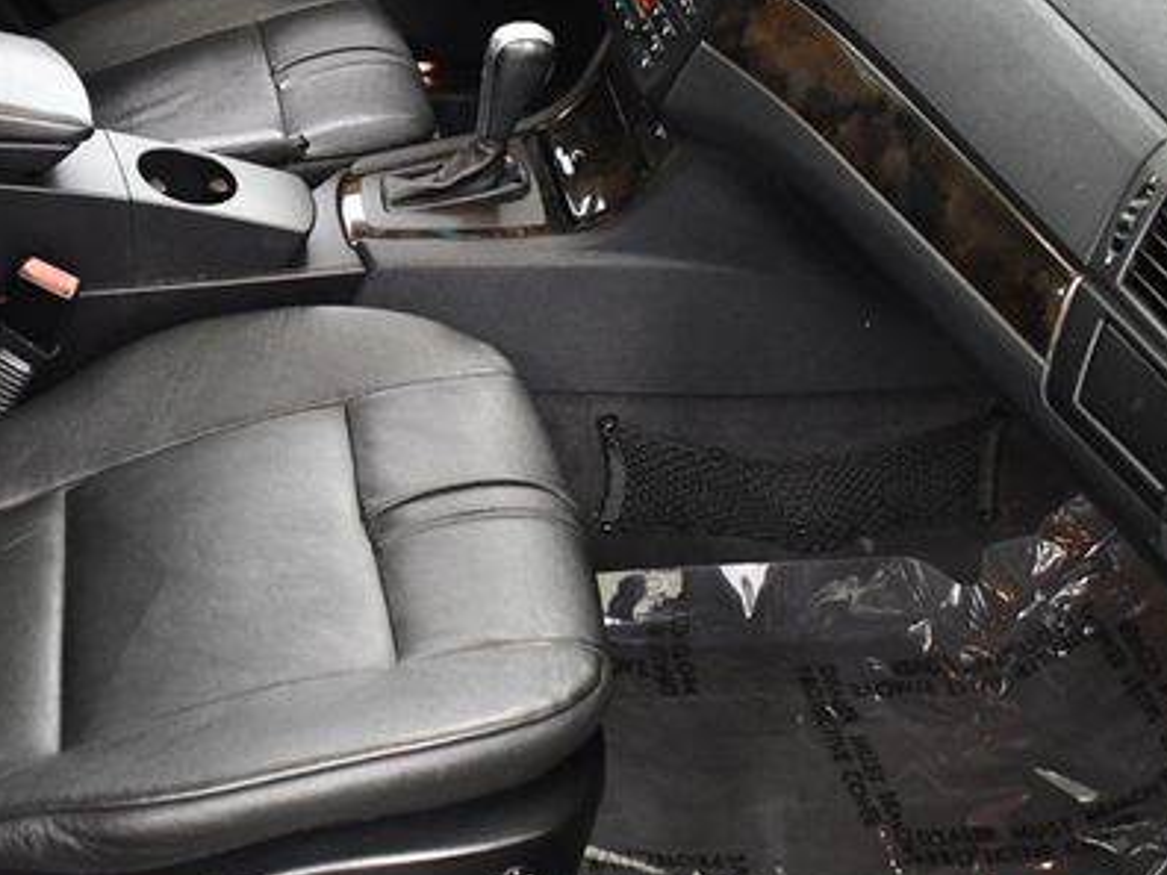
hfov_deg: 33.5
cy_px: 415
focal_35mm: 56
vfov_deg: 26.1
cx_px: 268
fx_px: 1888
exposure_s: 1/100
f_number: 3.5
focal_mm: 18
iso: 3200
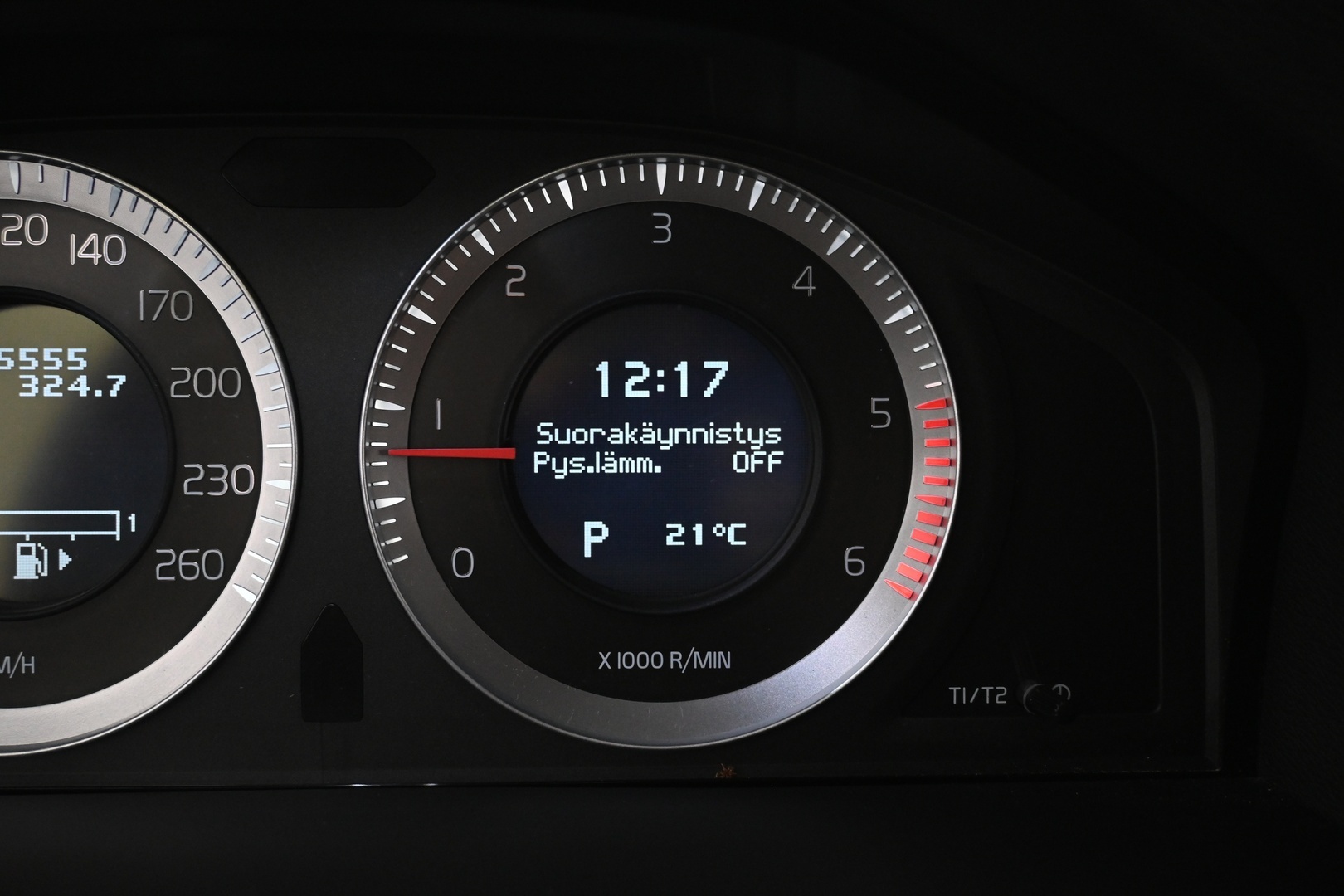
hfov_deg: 48.7
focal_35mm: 40
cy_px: 448
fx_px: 1484
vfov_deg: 33.6
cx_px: 672
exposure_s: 1/40
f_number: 4.5
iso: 2000
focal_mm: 26.5
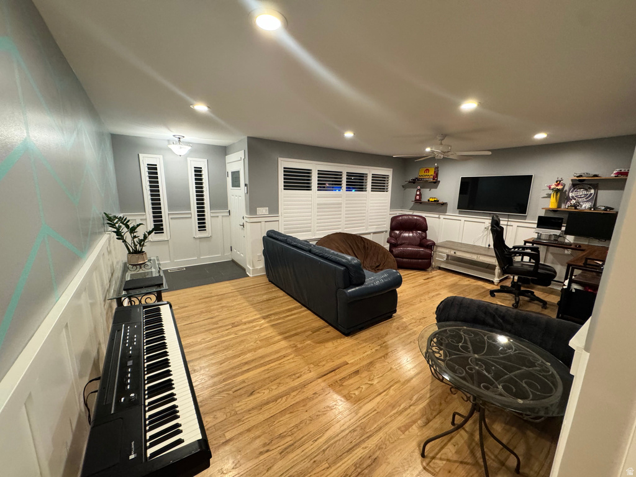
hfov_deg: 102.1
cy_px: 238
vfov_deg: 85.7
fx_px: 257
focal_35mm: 14
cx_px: 318
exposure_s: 1/60
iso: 400
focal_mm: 2.22
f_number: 2.2
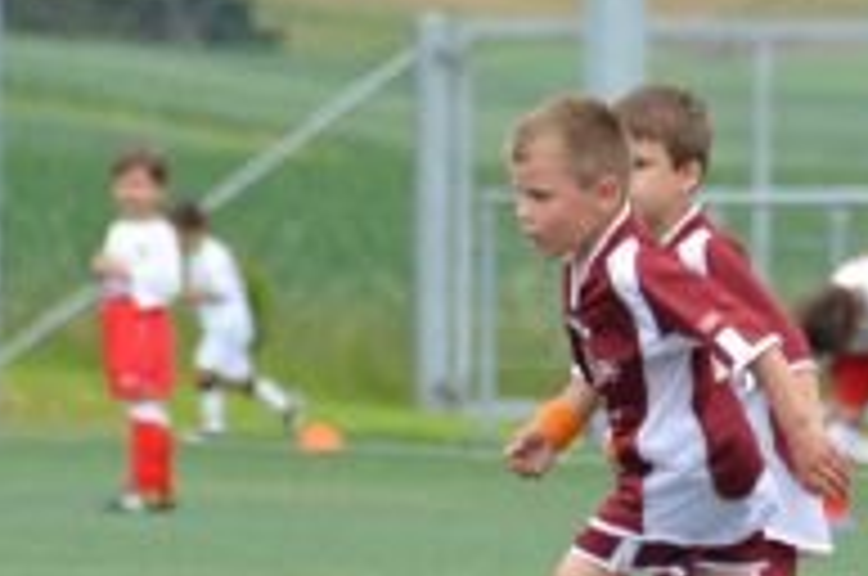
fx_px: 22482
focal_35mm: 934
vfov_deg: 1.5
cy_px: 506
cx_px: 913
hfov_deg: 2.2
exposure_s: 1/500
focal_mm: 200
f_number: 5.6
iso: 220
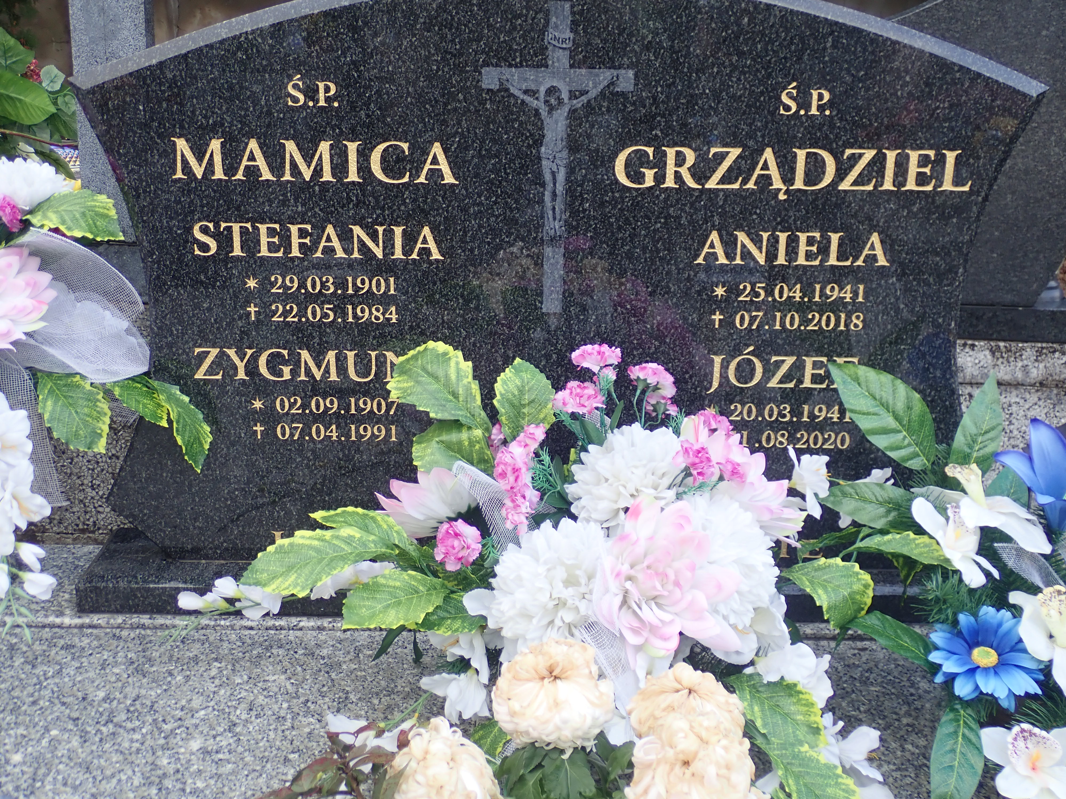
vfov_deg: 36.0
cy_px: 400
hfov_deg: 46.8
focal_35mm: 40
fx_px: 1232
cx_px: 533
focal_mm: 7.34
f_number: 2.8
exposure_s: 1/100
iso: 100
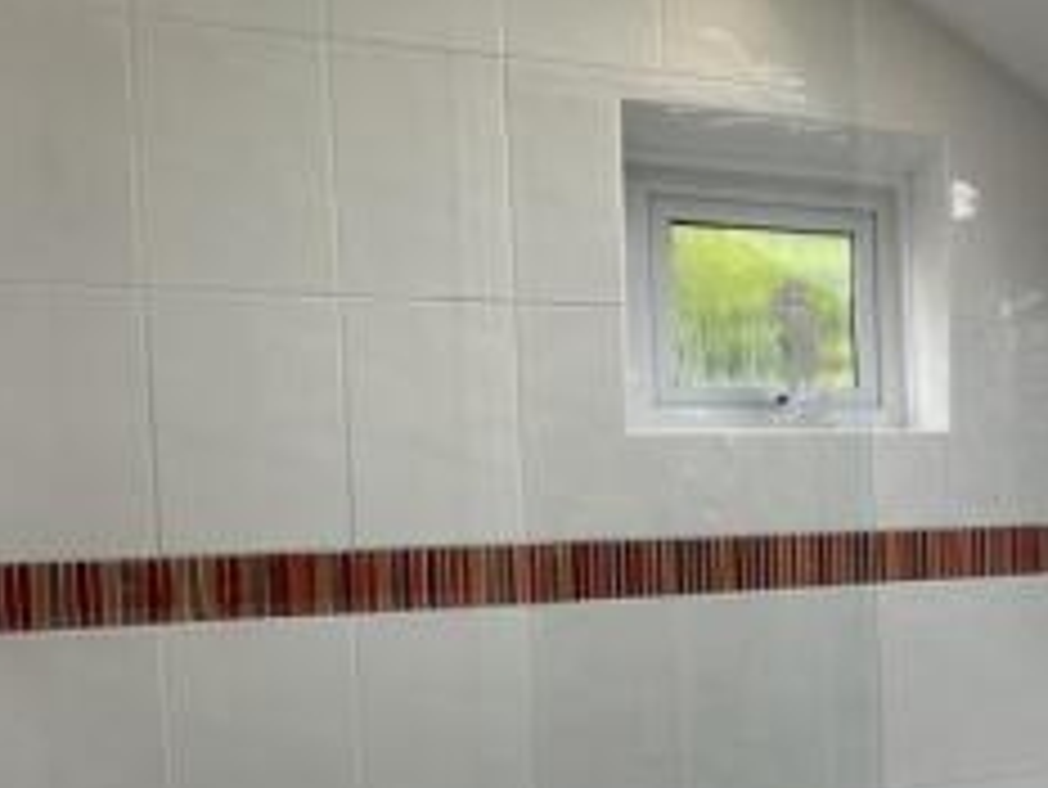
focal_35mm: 35
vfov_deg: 40.1
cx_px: 1001
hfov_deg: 45.9
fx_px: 1060
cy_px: 543
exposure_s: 1/212
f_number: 2.2
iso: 40
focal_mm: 2.22
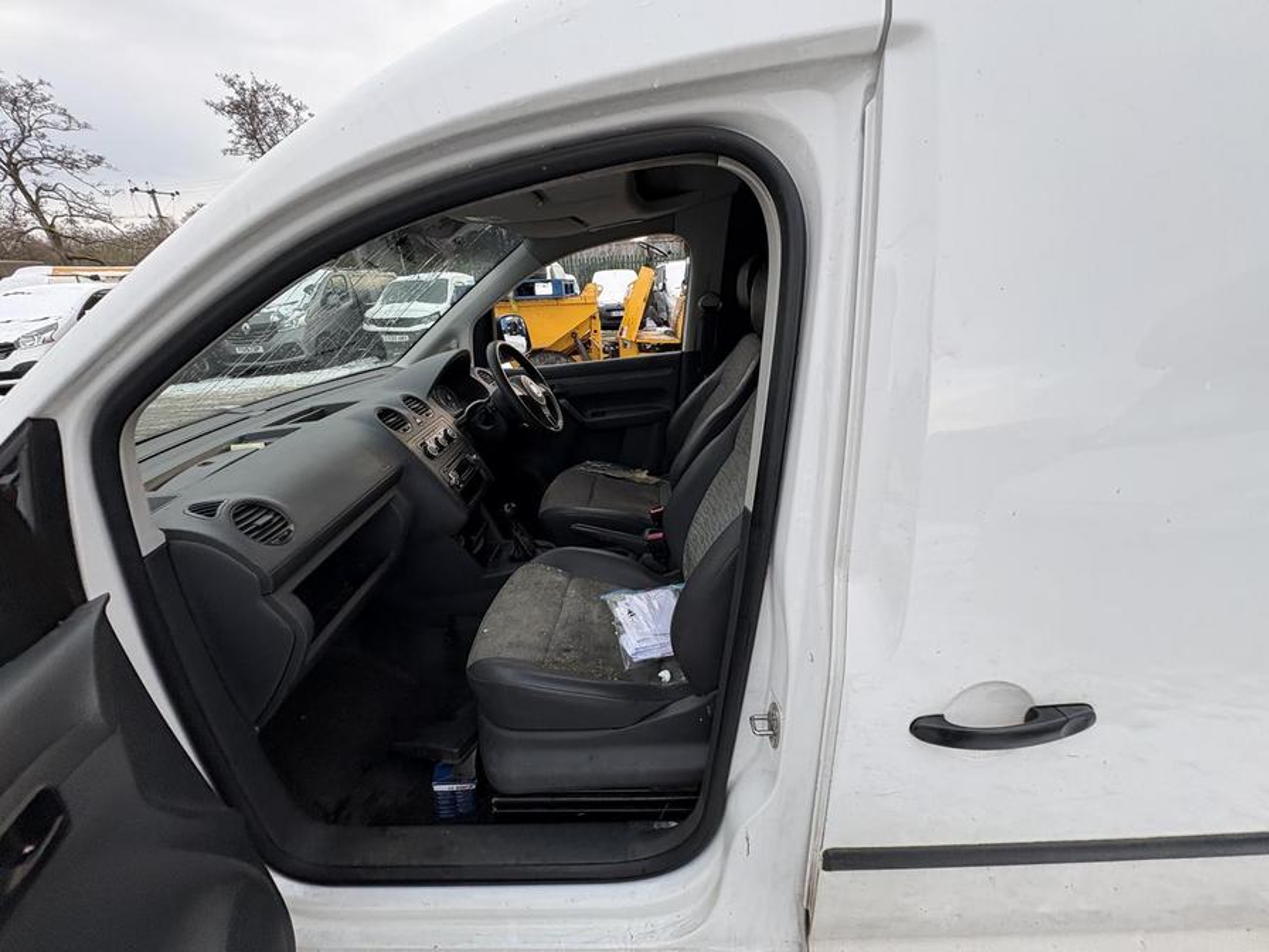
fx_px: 513
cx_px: 634
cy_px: 476
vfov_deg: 85.7
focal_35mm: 14
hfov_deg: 102.1
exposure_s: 1/99
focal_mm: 2.22
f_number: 2.2
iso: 80
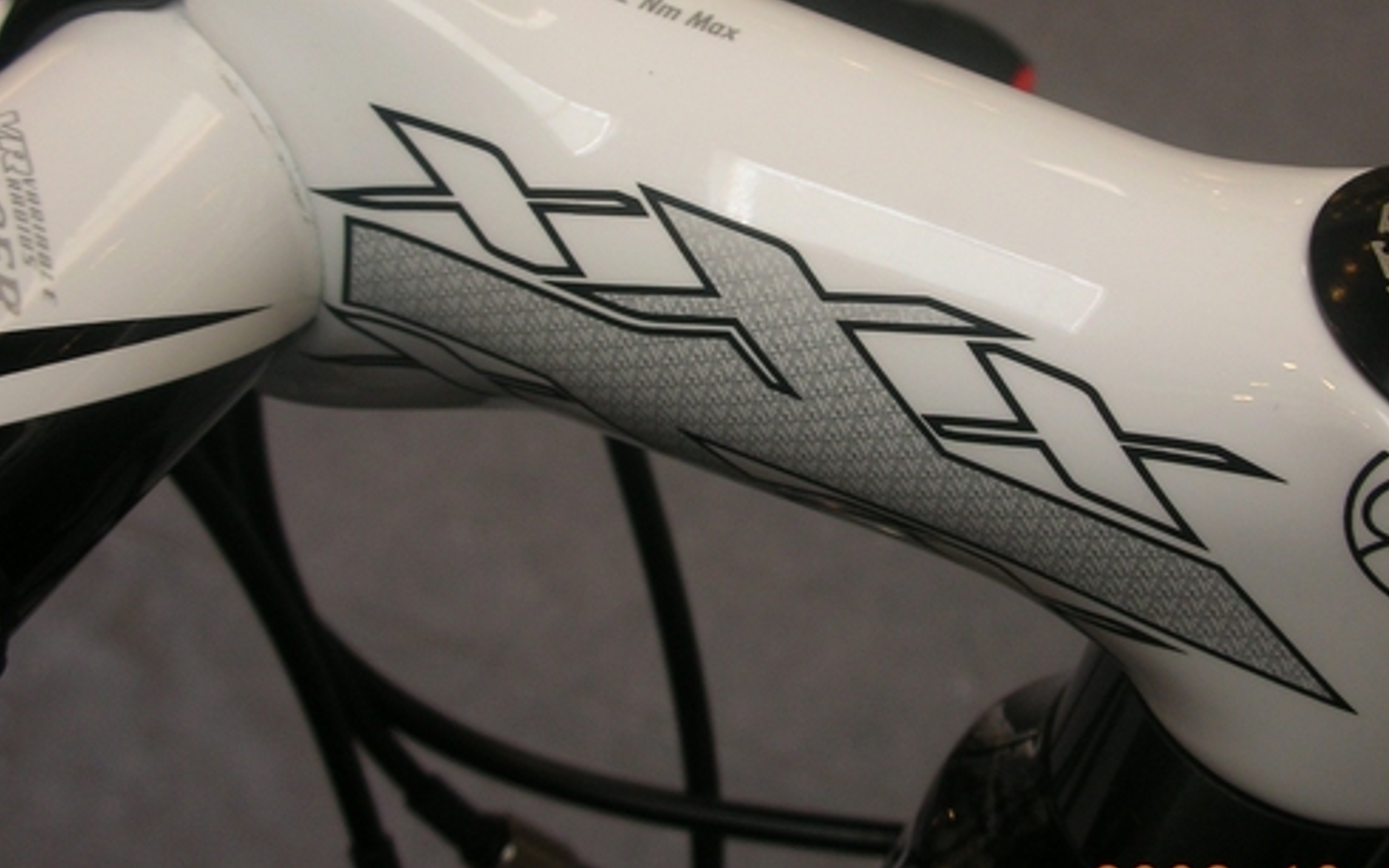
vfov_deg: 24.3
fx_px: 2006
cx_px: 805
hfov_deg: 38.1
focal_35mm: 53
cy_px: 302
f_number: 3
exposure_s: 1/23.6
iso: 50
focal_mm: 5.8
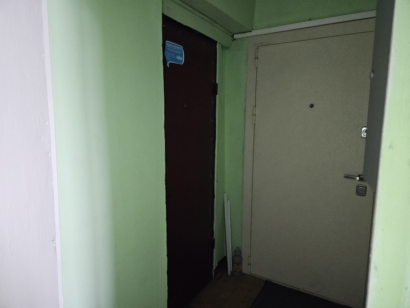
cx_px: 205
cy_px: 154
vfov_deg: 58.9
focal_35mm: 23
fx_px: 272
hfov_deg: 73.9
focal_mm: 5.4
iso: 1250
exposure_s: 1/25
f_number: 1.8
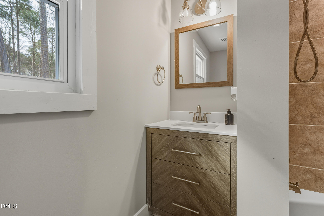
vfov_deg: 73.8
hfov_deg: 96.7
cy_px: 108
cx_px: 162
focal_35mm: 16
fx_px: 144
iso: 200
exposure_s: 1/10
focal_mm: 16
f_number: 8
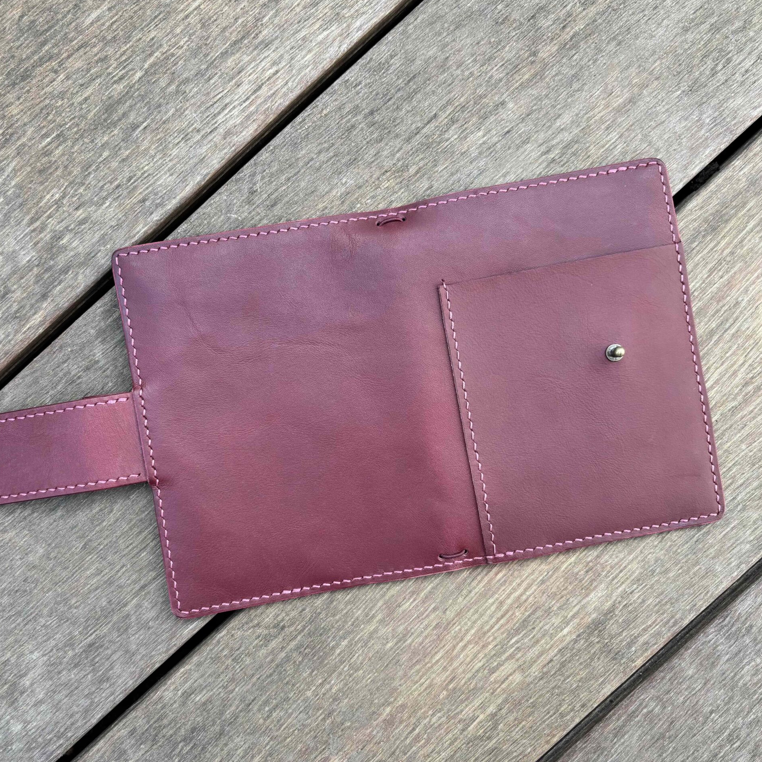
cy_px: 383
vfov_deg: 52.5
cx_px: 319
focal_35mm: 31
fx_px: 772
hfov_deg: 52.3
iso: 40
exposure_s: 1/207
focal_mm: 5.96
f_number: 1.6
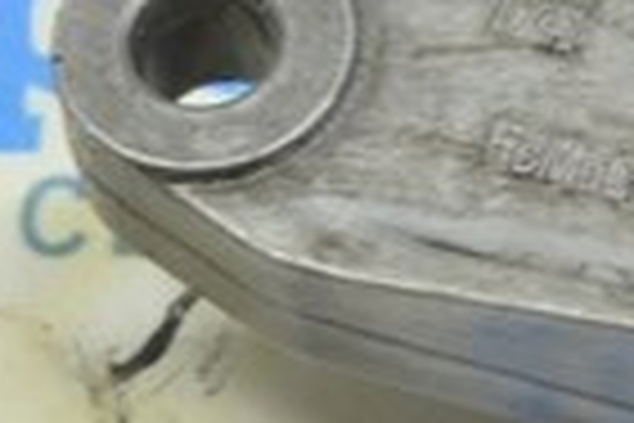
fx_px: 5928
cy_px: 560
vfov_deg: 4.1
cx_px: 1048
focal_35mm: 337
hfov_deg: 6.0
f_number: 5.6
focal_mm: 31
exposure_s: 1/20
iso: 400
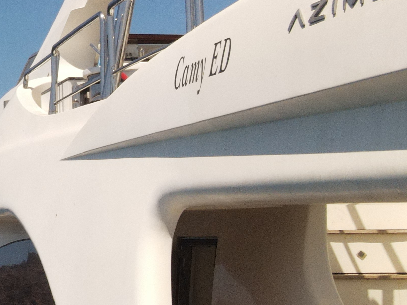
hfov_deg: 15.3
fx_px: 1399
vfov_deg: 12.3
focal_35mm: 119
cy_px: 19
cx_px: -200
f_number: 2.8
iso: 100
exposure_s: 1/60
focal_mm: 4.5
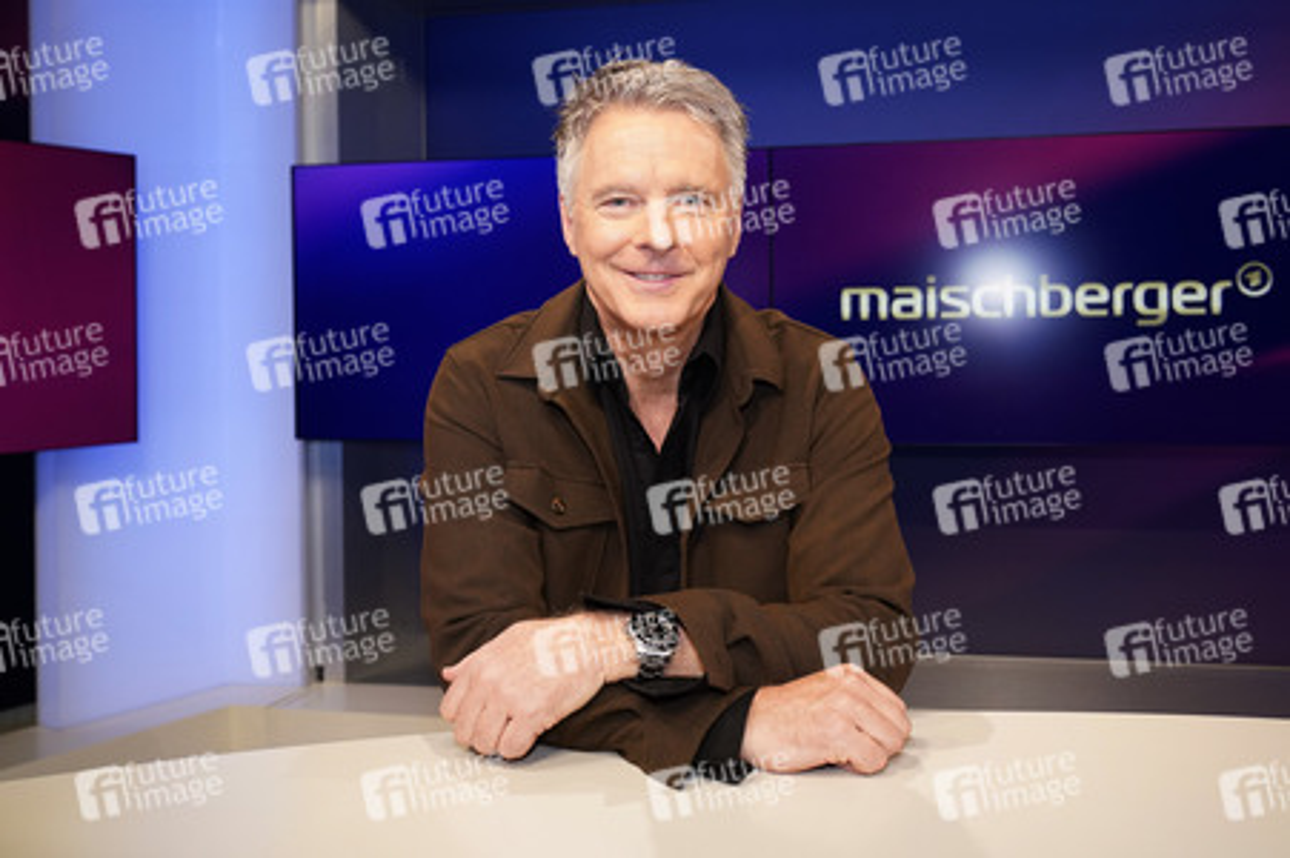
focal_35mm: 28
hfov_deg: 65.5
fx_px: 1003
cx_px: 645
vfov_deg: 46.3
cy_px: 429
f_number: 5
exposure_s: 1/125
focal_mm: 28
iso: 2000
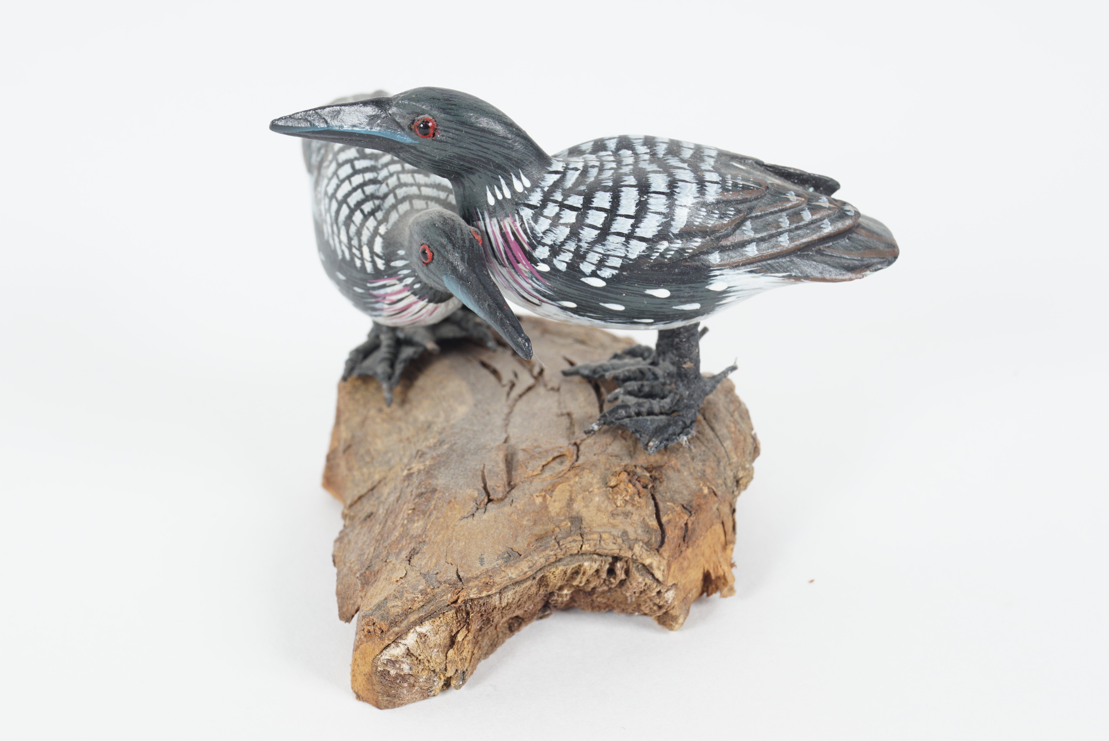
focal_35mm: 68
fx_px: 2080
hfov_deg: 29.8
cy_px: 370
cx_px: 554
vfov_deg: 20.2
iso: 100
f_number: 14
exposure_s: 1/125
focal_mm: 45
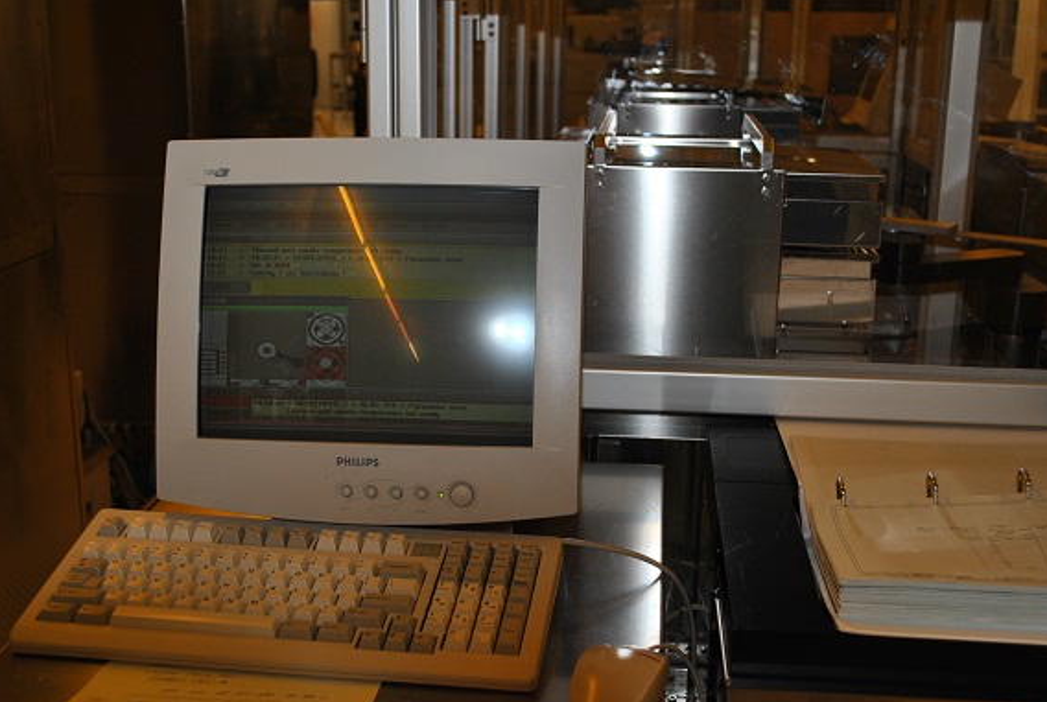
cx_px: 530
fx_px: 1340
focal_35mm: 46
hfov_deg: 42.7
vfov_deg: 29.4
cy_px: 355
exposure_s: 1/60
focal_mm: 30
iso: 200
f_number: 4.5
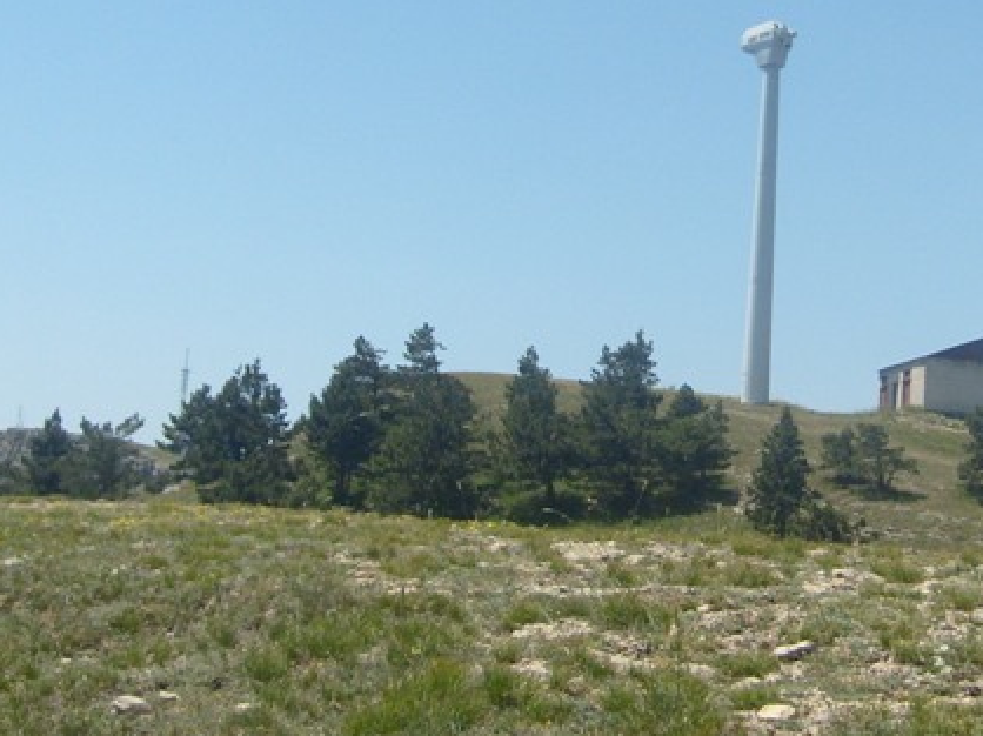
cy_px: 207
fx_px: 1902
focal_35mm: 67
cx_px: 701
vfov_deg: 21.8
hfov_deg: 28.7
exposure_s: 1/350
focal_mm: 5.8
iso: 80
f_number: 7.1
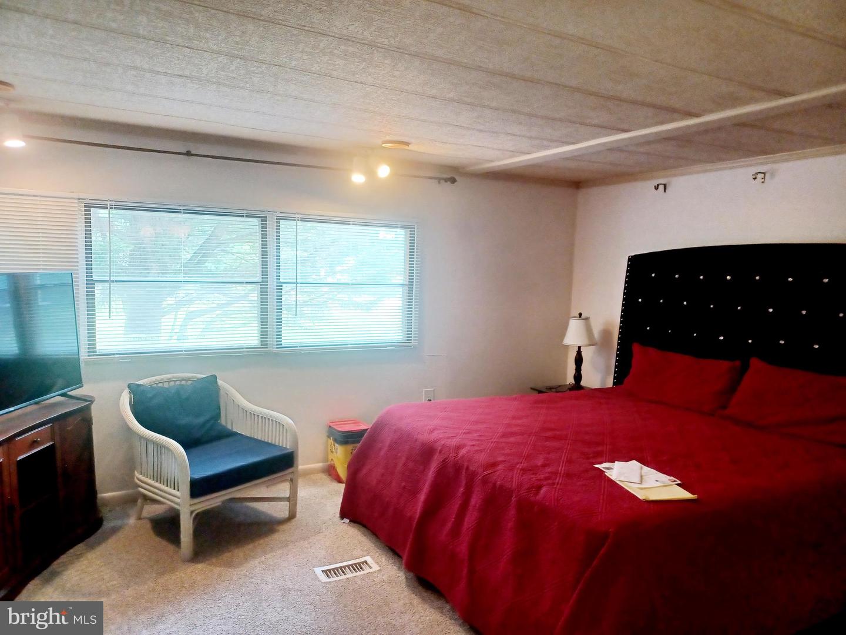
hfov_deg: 69.4
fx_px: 611
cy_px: 318
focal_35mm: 25
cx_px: 423
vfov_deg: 54.9
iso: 320
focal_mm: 4.6
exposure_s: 1/60.2
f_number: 1.8
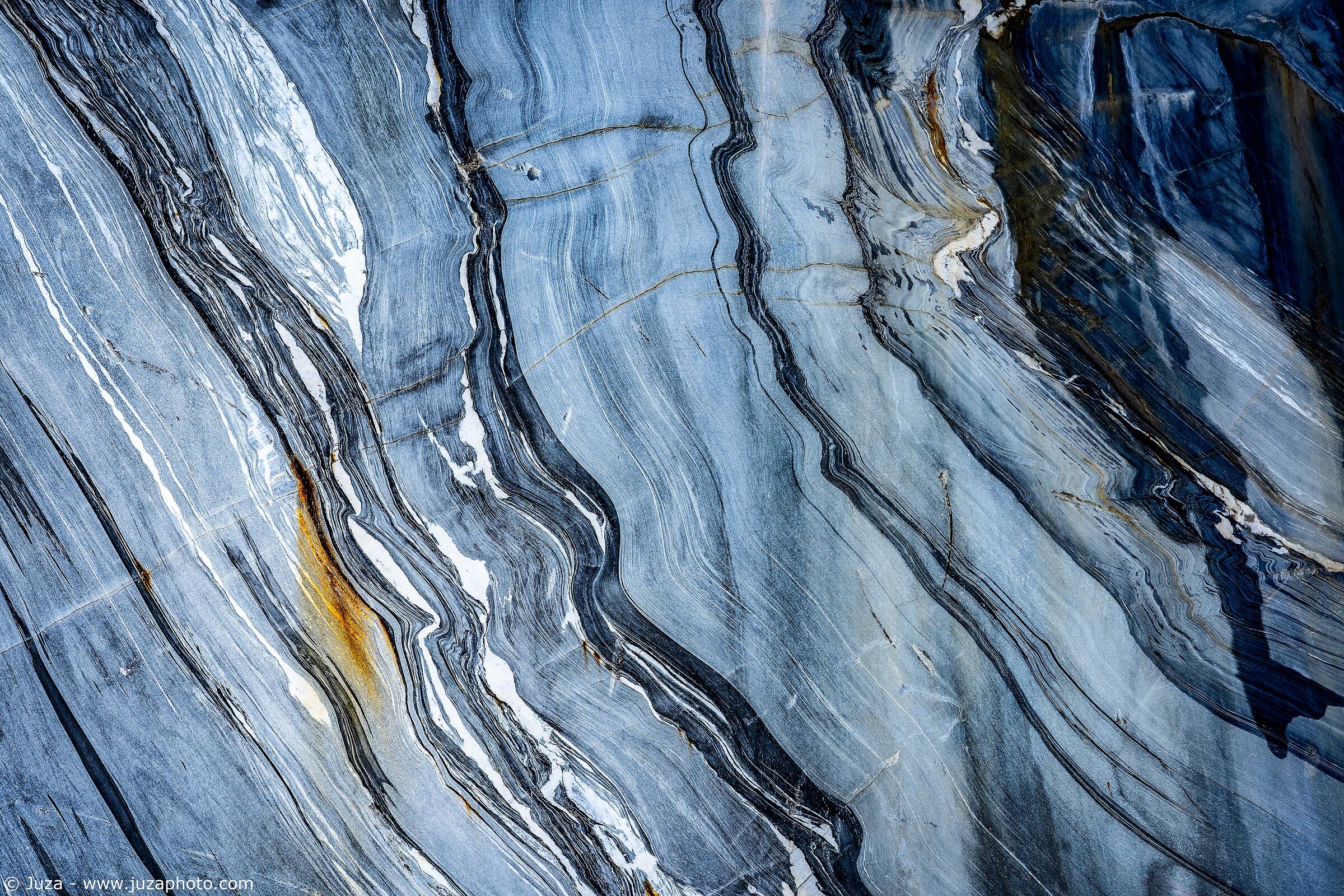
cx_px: 672
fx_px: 2389
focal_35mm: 64
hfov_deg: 31.4
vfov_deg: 21.2
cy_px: 448
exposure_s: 1/20
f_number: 11
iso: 100
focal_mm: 64
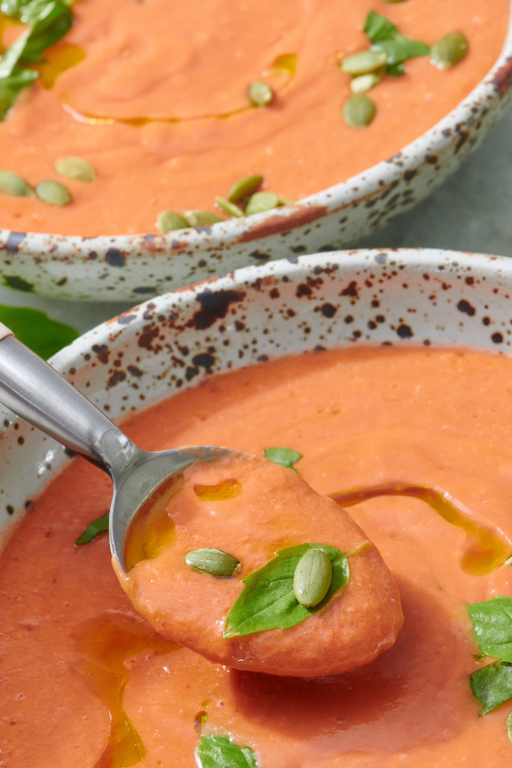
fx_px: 3348
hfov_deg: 8.7
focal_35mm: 157
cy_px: 521
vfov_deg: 13.1
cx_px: 268
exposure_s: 1/200
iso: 400
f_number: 16
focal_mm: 105
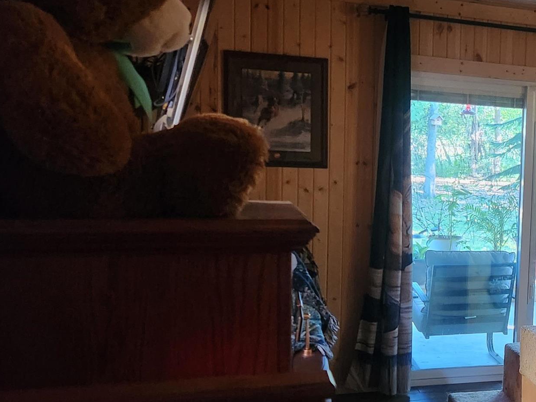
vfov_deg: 25.6
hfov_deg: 29.2
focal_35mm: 57
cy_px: 240
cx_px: 640
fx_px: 883
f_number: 1.8
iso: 640
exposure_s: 1/40
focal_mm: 5.4
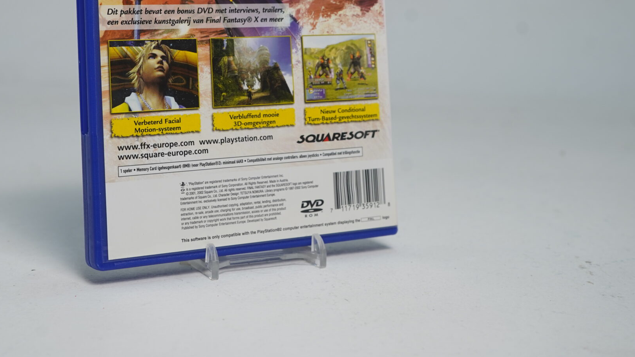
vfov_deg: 20.2
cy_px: 25
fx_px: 977
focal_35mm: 58
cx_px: 247
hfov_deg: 35.9
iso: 250
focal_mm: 35
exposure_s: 1/40
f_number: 6.3
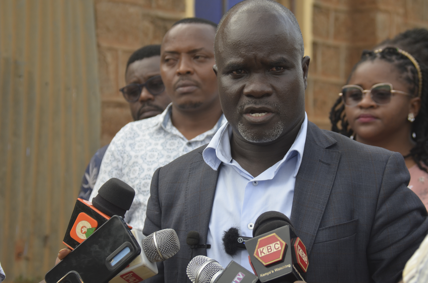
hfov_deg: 20.1
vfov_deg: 13.4
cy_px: 142
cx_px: 214
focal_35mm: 102
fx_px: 1210
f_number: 5.6
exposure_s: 1/500
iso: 400
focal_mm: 68
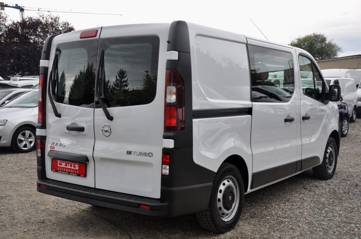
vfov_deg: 31.8
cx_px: 180
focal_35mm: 42
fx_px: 421
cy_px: 120
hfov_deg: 46.5
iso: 500
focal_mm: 28
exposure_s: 1/200
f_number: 7.1
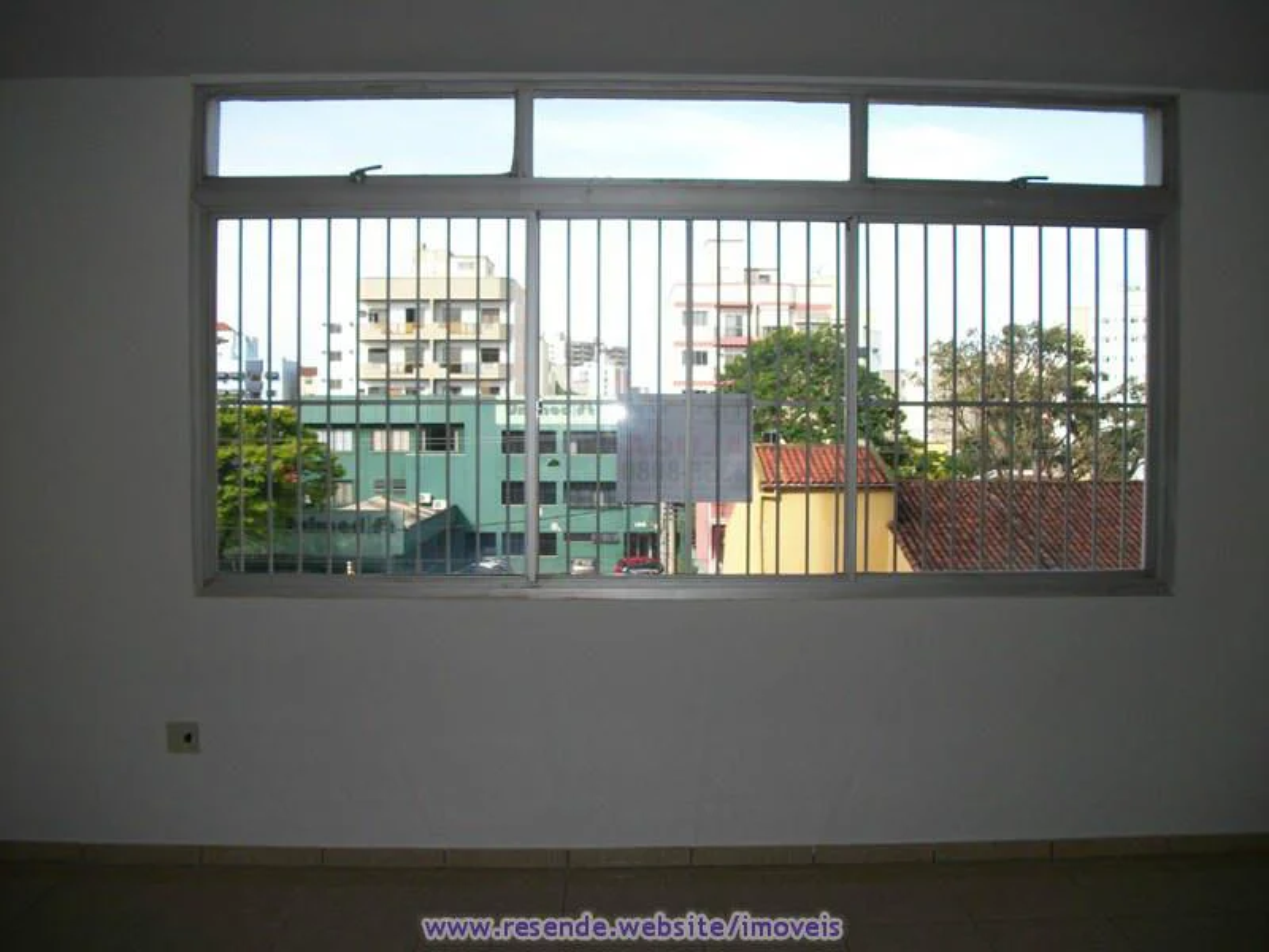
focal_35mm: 32
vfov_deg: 44.2
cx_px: 634
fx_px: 1173
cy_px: 476
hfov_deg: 56.8
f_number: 2.9
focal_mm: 5.7
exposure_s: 1/500
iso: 80
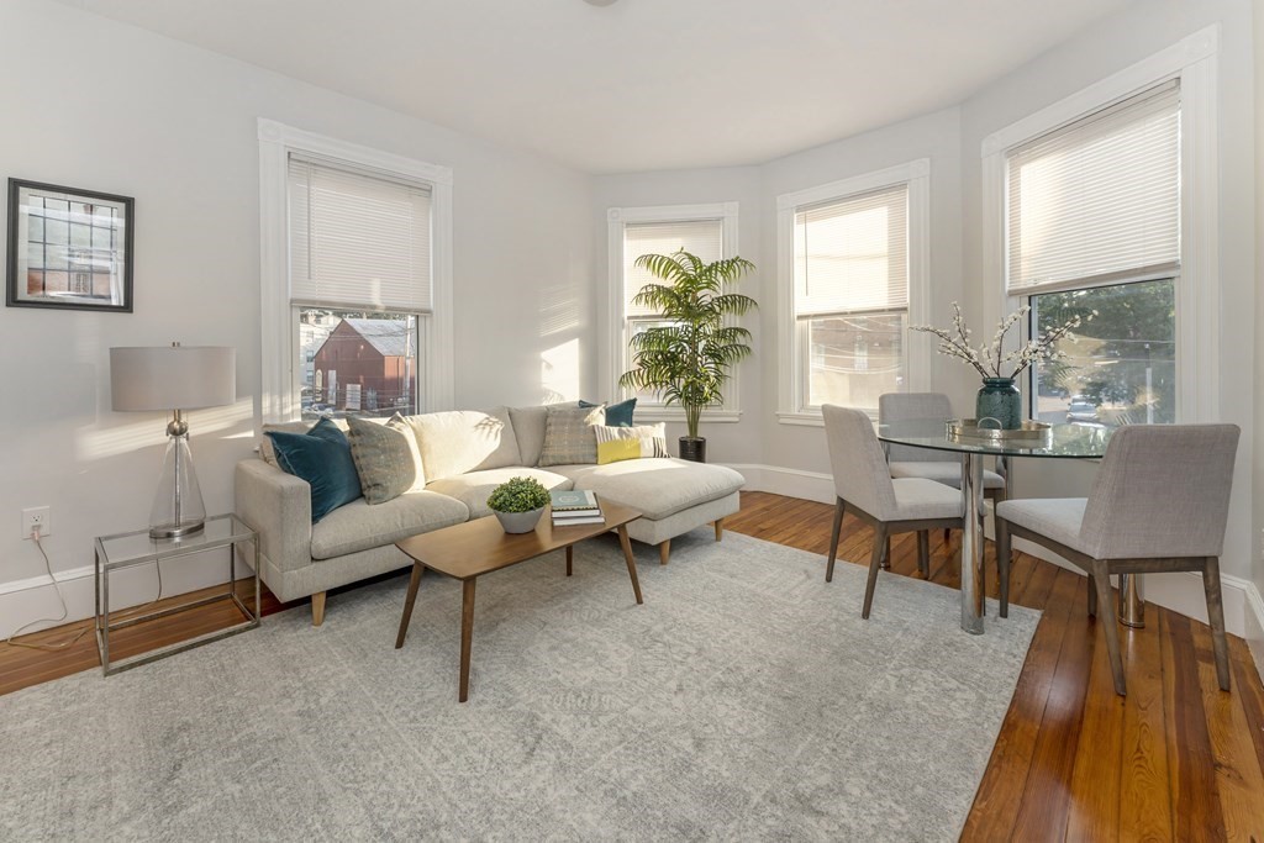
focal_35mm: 14
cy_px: 422
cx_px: 632
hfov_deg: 104.2
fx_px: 492
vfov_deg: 81.2
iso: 500
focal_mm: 14
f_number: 7.1
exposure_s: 1/125
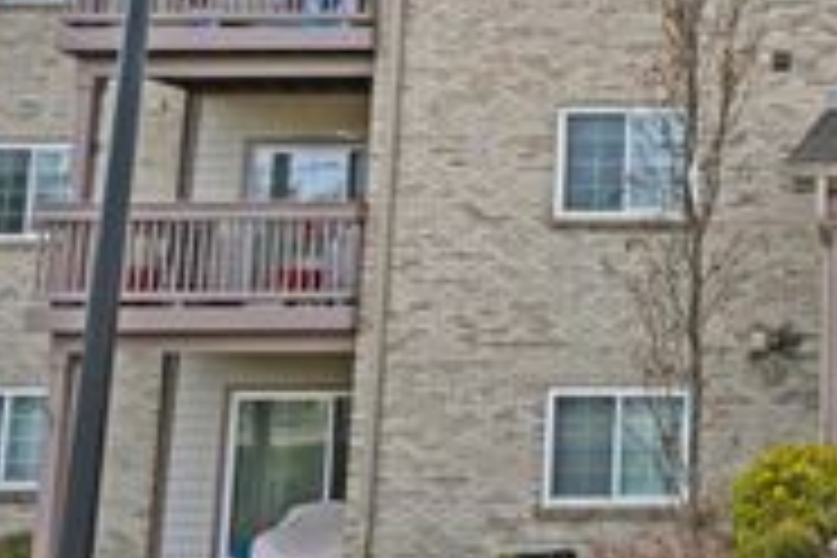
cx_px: 994
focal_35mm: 51
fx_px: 1186
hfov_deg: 32.4
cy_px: 187
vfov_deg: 26.3
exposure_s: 1/320
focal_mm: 19
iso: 100
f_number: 6.3
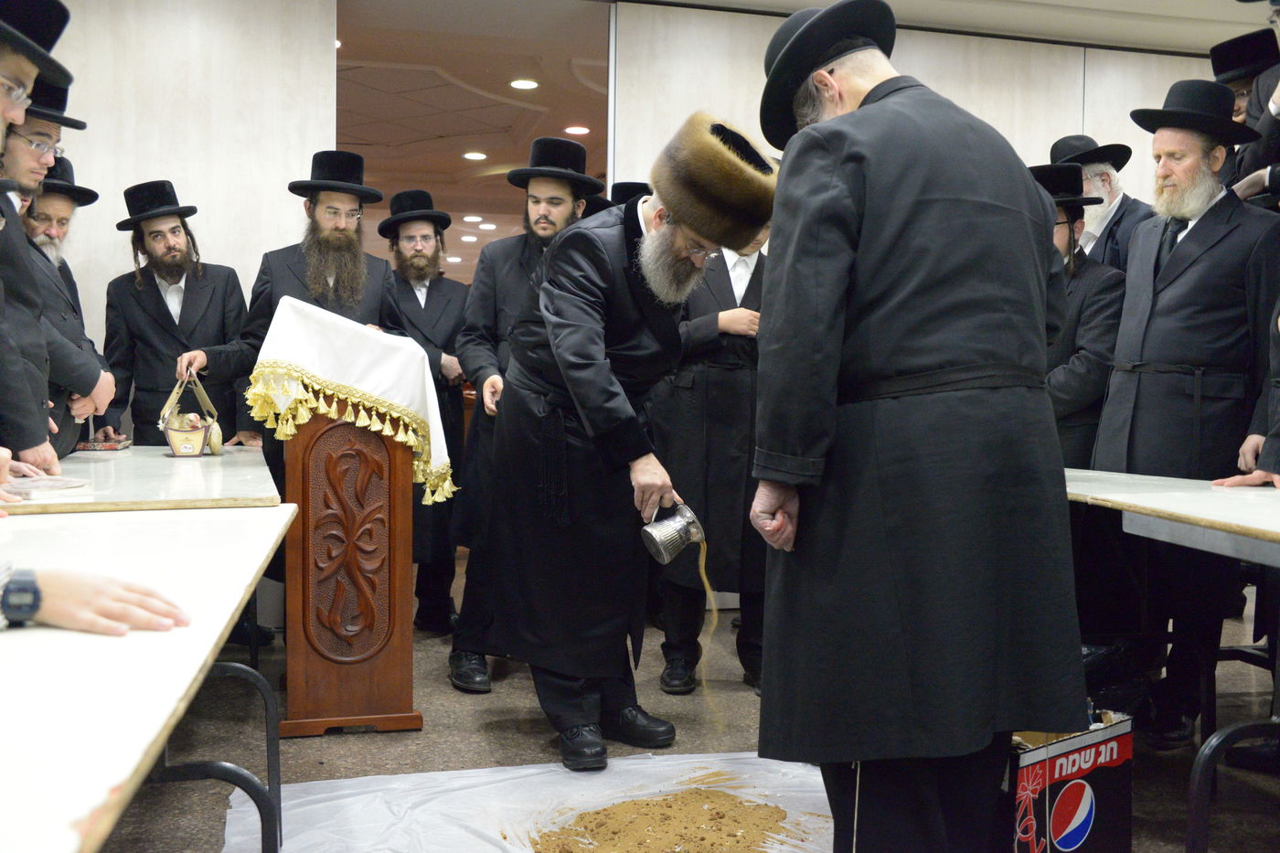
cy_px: 426
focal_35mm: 35
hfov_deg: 54.4
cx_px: 640
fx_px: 1244
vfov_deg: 37.8
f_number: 5
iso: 6400
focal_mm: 35
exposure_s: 1/250
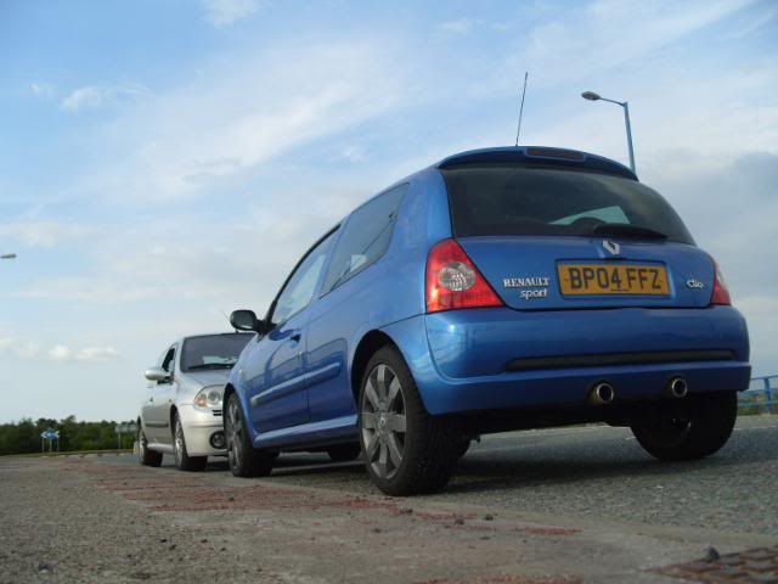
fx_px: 787
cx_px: 389
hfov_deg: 52.6
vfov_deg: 40.7
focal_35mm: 35
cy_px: 292
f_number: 2.8
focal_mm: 7.8
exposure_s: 1/1000
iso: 80
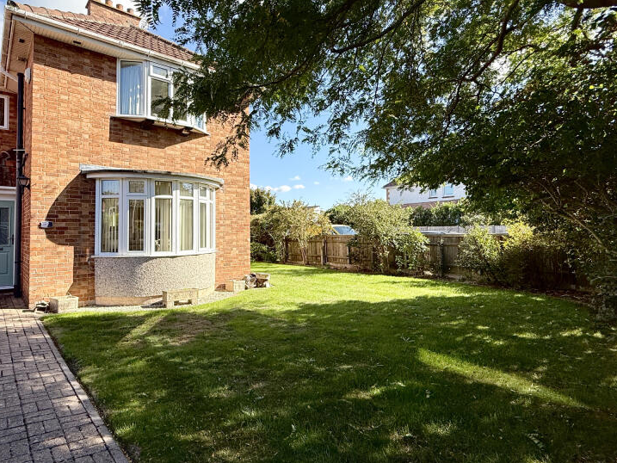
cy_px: 219
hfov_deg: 81.1
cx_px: 257
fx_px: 357
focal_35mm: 20
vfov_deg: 65.9
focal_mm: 2.22
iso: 50
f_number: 2.2
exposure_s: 1/985
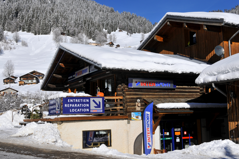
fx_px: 288
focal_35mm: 44
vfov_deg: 30.8
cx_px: 120
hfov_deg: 45.0
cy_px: 80
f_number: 7.1
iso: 125
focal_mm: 29
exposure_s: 1/1250
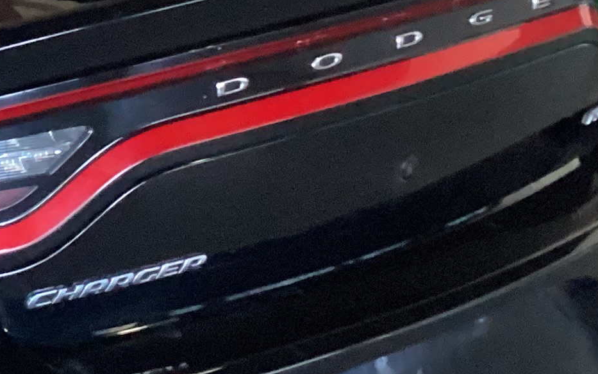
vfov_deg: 11.4
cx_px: -296
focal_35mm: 115
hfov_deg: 16.5
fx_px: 1874
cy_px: 137
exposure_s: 1/40
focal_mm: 3.3
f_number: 2.4
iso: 400
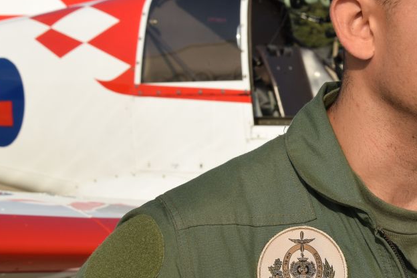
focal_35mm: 123
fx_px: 1425
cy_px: 121
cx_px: 397
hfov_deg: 16.4
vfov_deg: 11.1
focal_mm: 32
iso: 100
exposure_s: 1/320
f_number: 9
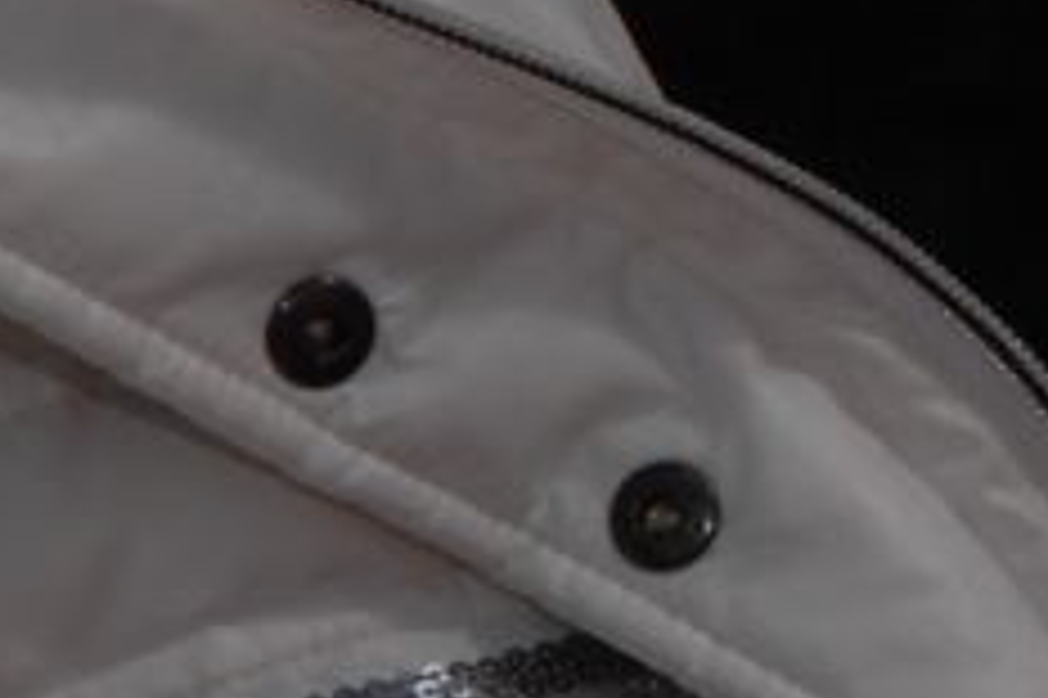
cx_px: 2708
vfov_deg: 3.5
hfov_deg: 5.0
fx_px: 11490
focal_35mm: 395
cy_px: -162
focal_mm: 48
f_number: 13
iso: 100
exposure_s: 1/250
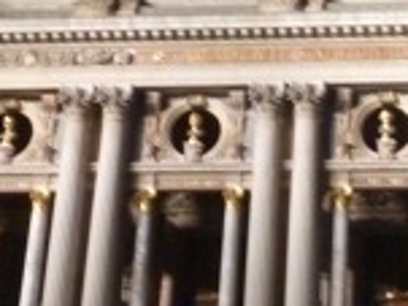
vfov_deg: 13.9
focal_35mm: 106
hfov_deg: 18.2
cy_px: 70
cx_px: 394
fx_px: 1248
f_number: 6.3
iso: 400
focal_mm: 4.1
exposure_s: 1/3.2
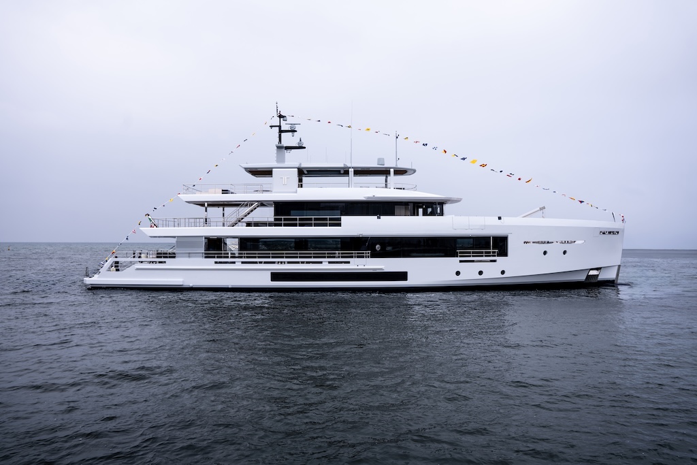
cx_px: 348
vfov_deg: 47.6
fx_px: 527
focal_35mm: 27
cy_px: 232
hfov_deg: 67.0
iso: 50
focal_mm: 27.2
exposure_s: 1/250
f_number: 5.6
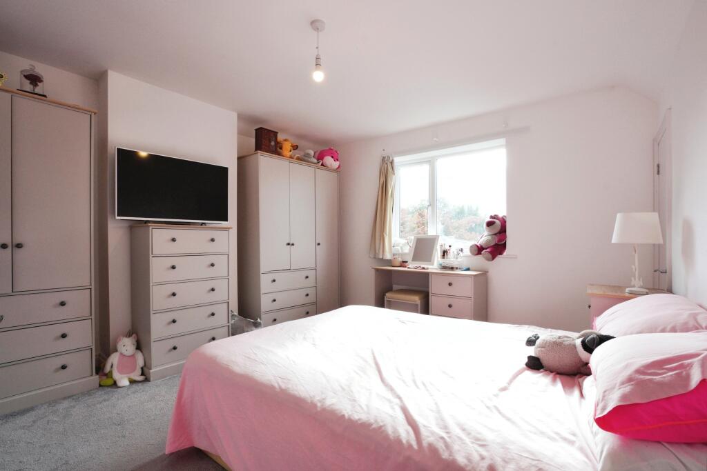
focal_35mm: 16
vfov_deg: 73.8
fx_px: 314
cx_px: 354
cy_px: 236
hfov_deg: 96.7
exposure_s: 1/125
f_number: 9
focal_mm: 16
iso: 800
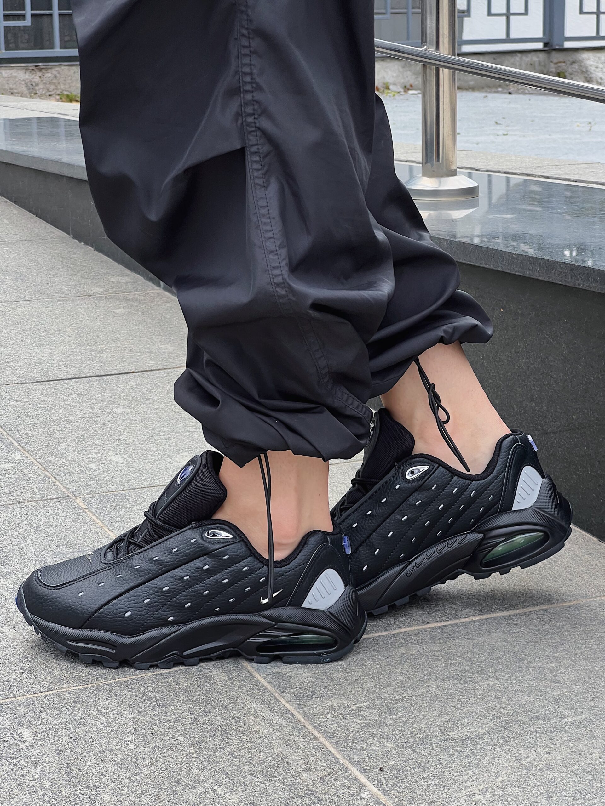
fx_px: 1794
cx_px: 302
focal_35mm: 77
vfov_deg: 25.3
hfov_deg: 19.1
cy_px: 403
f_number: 2.8
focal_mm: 9
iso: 32
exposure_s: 1/230
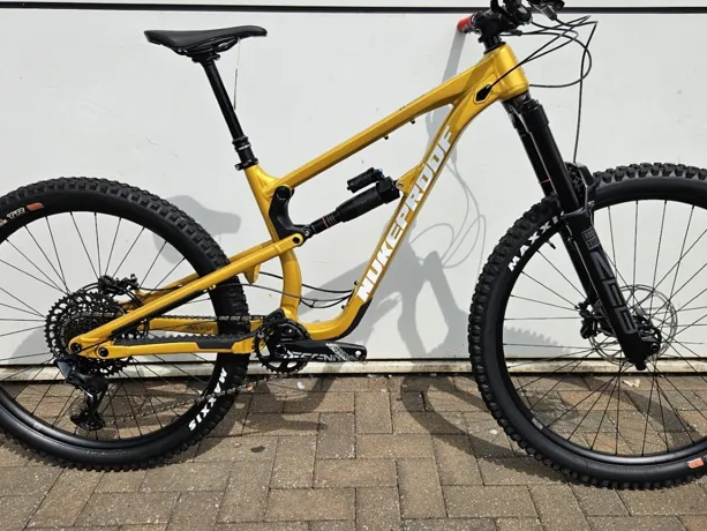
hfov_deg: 59.9
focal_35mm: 30
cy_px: 246
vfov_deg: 46.8
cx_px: 384
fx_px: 613
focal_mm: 5.4
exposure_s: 1/3333
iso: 25
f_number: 1.8
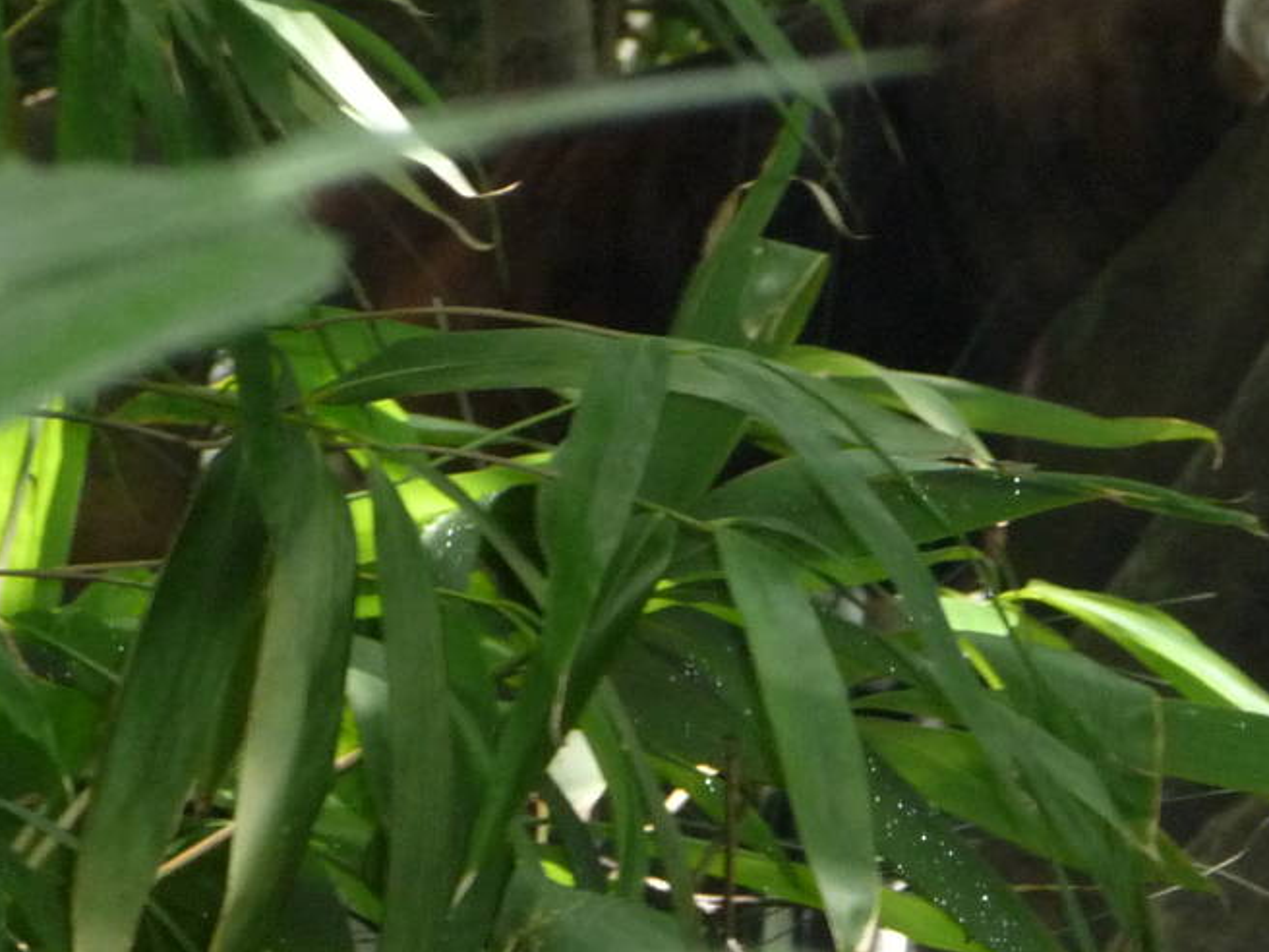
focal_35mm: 344
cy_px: 134
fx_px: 12611
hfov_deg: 5.8
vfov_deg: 4.3
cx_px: 789
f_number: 4.8
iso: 320
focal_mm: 24.1
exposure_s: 1/40
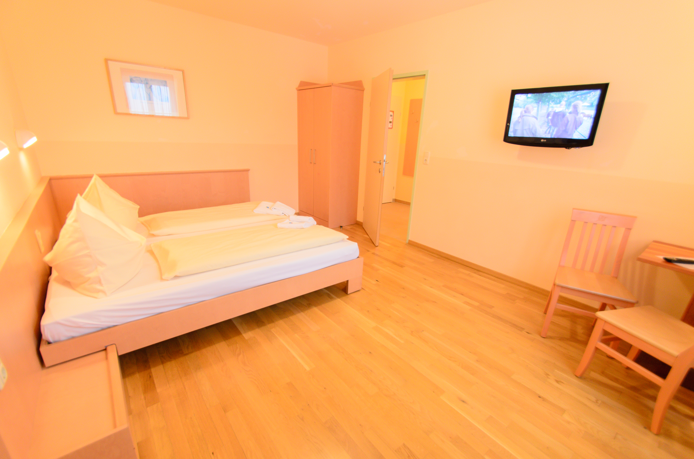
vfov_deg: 77.1
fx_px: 289
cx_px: 347
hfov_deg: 100.5
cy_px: 230
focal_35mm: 15
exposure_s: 1/25
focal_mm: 10
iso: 400
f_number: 4.5
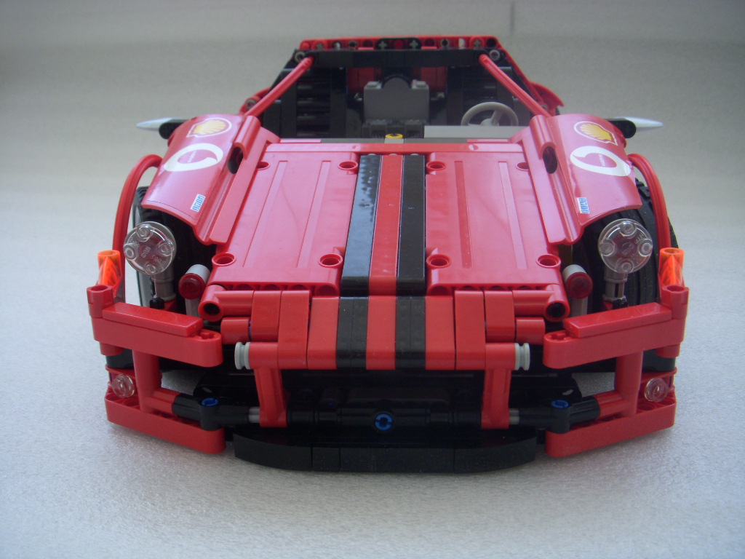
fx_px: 818
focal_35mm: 38
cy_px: 280
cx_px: 372
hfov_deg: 49.0
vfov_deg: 37.7
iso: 100
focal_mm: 6.3
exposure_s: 1/80
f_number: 3.3
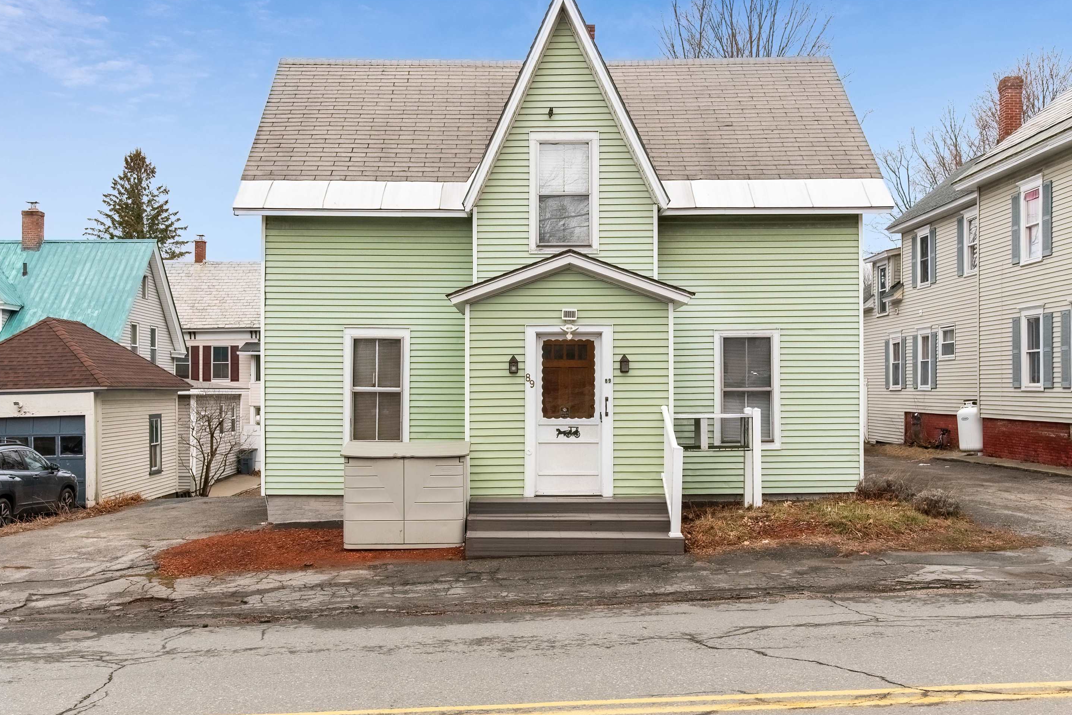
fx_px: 953
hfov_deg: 58.7
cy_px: 365
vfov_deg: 41.1
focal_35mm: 32
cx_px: 530
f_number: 9
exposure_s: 1/100
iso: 200
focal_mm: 20
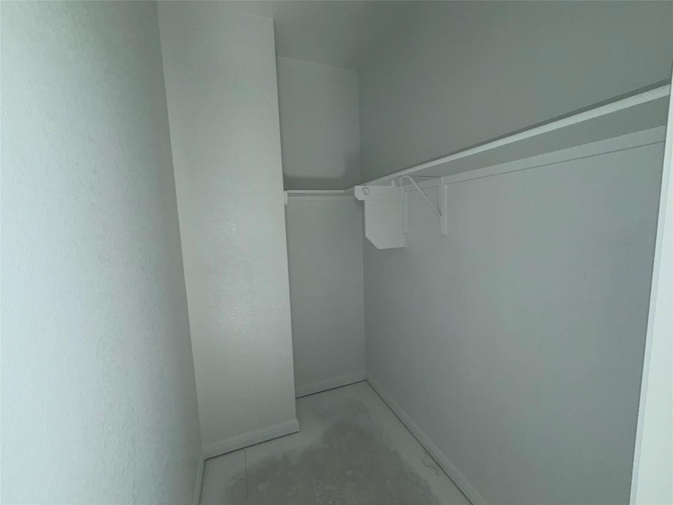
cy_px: 252
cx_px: 336
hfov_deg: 102.1
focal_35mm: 14
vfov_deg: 85.7
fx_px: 272
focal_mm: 2.22
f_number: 2.2
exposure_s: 1/121
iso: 80
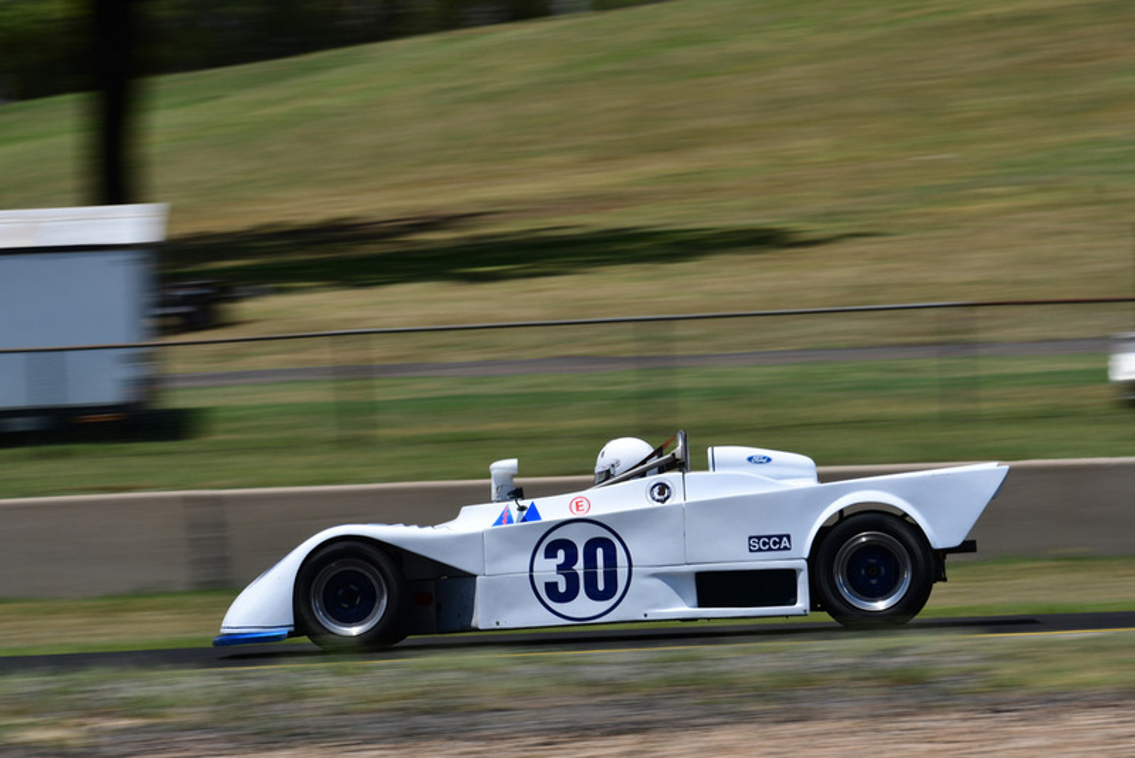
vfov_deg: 6.3
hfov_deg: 9.5
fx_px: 6859
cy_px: 379
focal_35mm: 218
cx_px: 568
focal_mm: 145
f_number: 14
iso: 160
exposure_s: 1/200
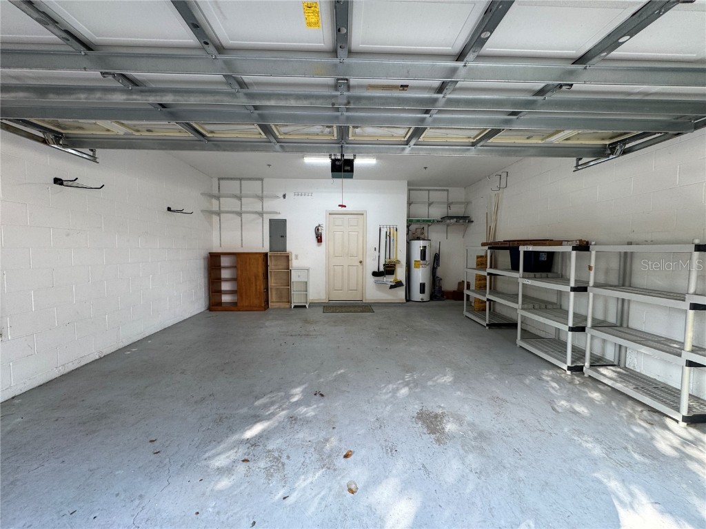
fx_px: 286
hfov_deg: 102.1
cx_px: 353
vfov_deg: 85.7
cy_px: 264
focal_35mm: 14
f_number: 2.2
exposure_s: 1/120
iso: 100
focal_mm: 2.22
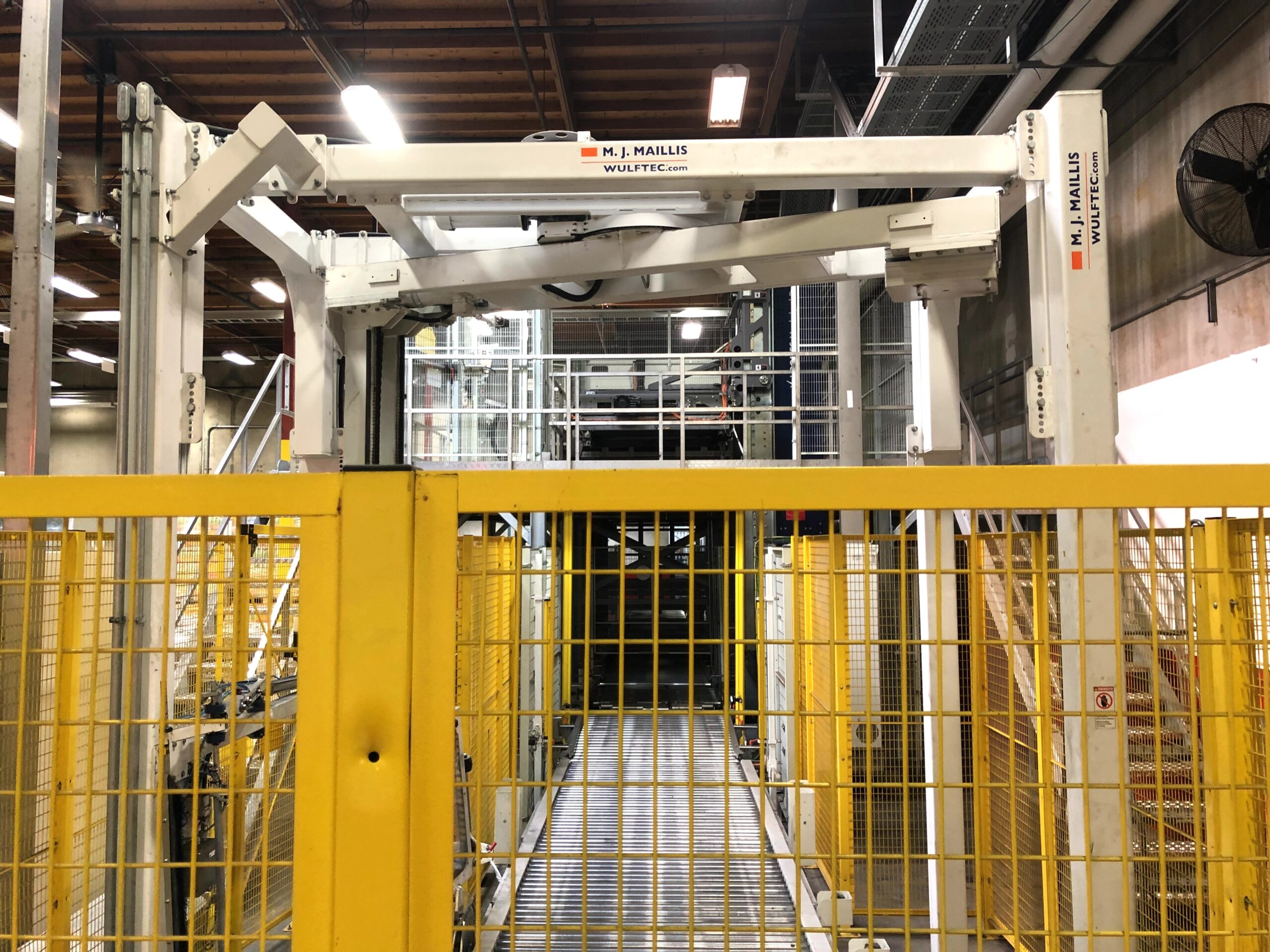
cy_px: 476
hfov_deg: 63.4
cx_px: 635
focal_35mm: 28
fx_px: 1027
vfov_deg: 49.7
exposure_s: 1/20
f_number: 1.8
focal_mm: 3.99
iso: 40
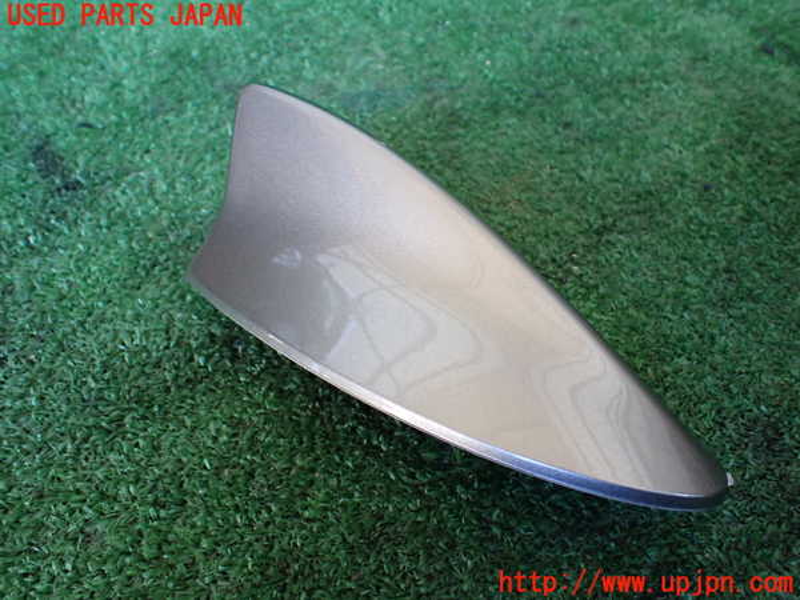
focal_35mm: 30
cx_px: 400
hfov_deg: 60.0
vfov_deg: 46.8
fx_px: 693
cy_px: 300
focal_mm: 5.4
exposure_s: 1/125
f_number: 2.3
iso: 500
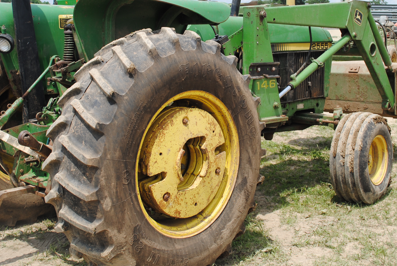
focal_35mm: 54
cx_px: 201
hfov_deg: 36.8
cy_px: 76
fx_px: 596
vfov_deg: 24.9
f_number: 8
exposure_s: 1/250
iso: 100
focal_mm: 24
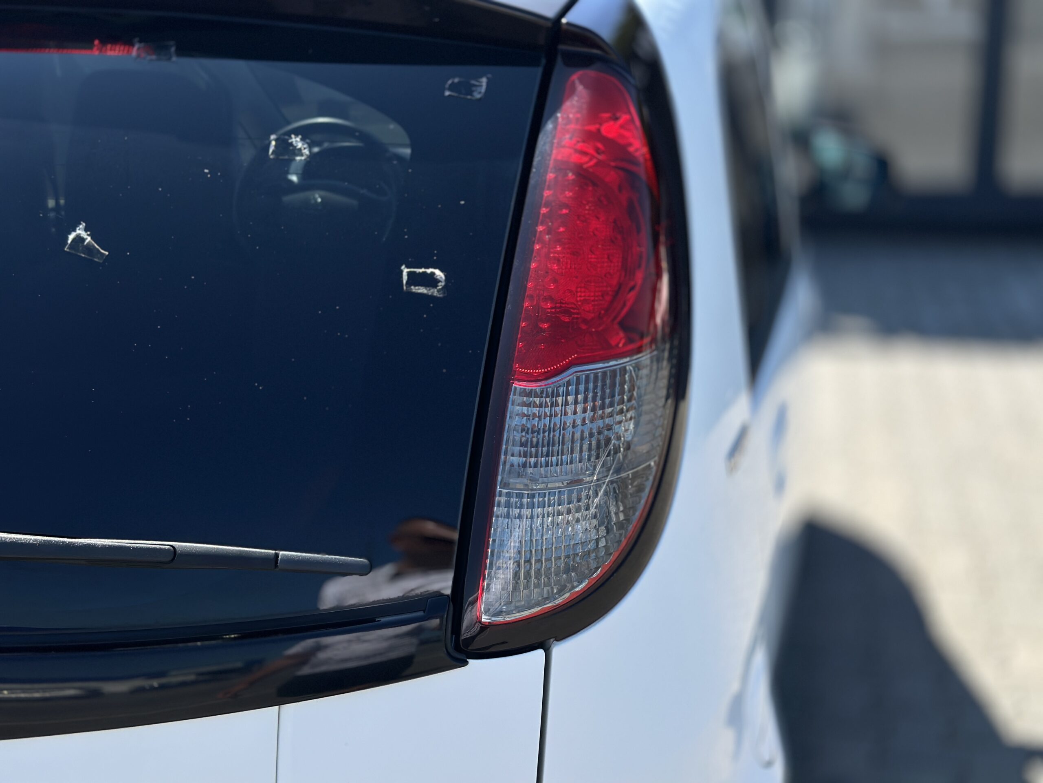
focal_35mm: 48
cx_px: 522
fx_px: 1446
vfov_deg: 30.3
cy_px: 392
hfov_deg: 39.7
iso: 100
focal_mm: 6.86
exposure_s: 1/3597
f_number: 1.78
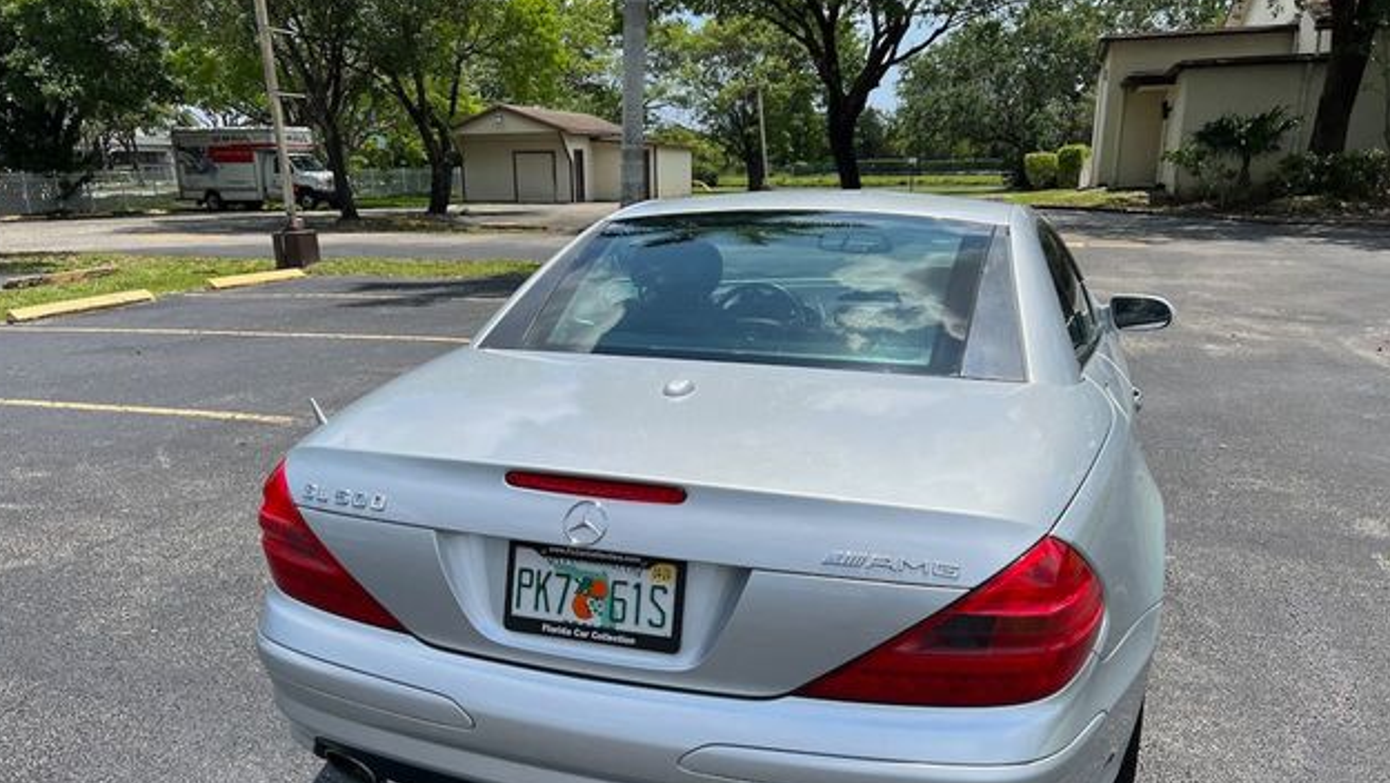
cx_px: 683
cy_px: 505
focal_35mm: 29
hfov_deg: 66.0
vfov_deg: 39.9
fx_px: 1069
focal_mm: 5.7
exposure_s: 1/5076
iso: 50
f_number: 1.5
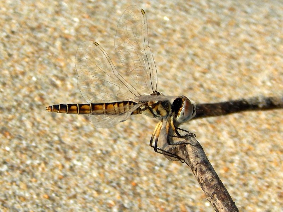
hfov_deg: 13.9
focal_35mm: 142
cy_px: 106
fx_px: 1161
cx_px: 142
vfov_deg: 10.4
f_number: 4.9
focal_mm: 25.3
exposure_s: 1/1250
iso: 125
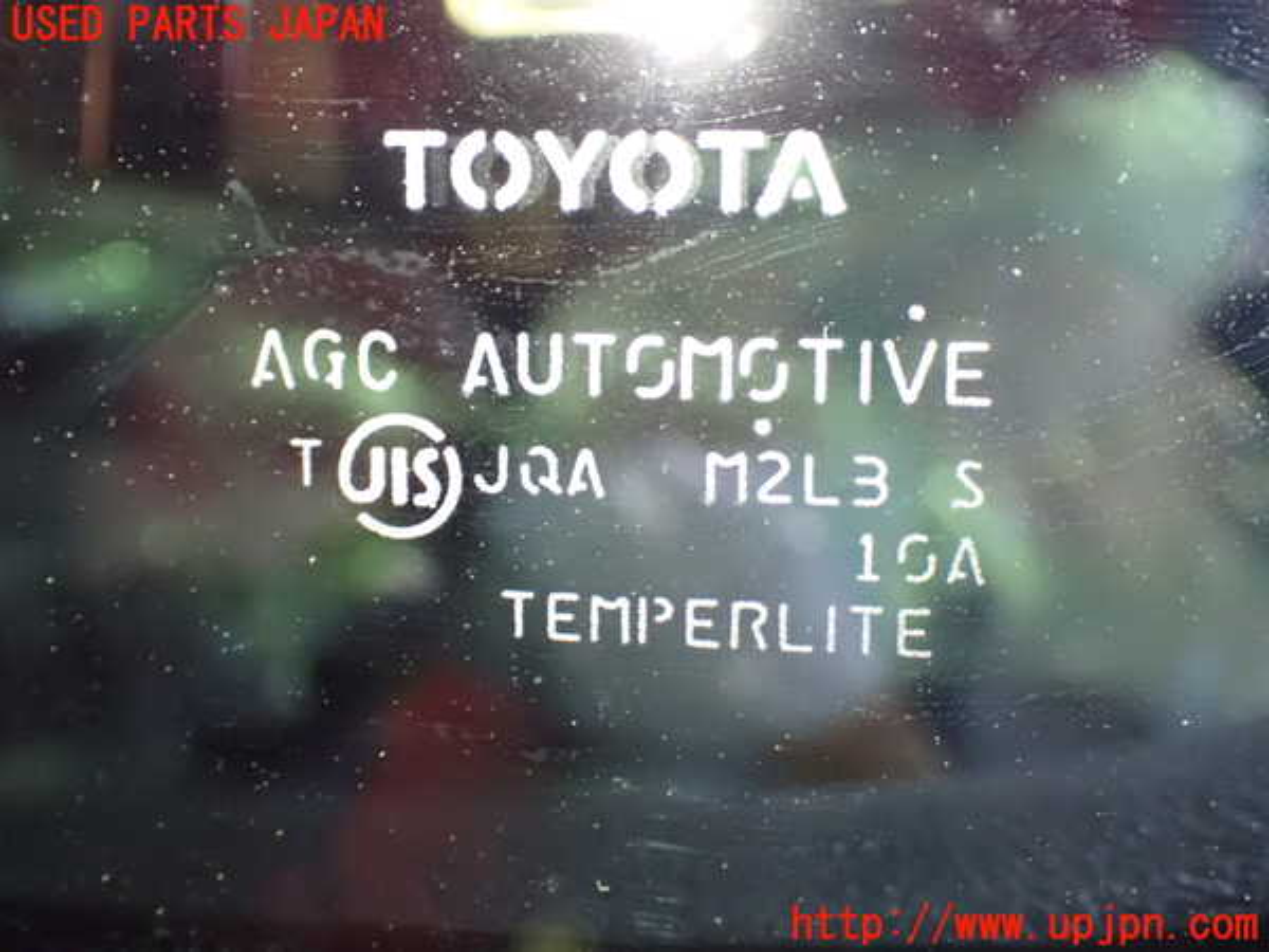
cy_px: 476
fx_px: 1723
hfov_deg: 40.4
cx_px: 634
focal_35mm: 47
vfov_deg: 30.9
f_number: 3.1
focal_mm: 8.4
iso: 1600
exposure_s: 1/20
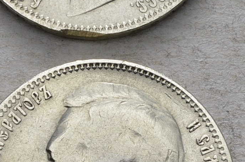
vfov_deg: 6.3
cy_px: 58
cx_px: 102
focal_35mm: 216
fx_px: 1467
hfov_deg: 9.5
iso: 400
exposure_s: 1/250
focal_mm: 40
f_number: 14
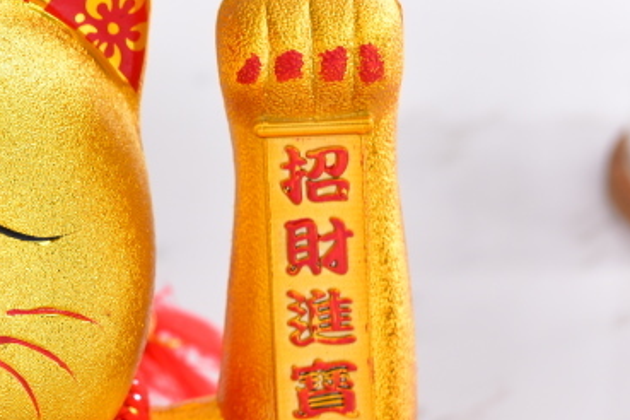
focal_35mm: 183
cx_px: -224
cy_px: 117
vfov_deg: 7.5
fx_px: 3202
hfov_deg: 10.9
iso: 100
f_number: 8
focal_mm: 66
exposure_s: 1/125
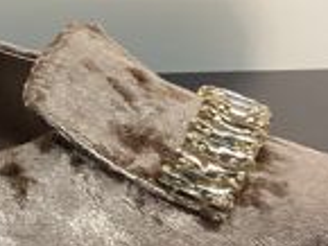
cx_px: -66
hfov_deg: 14.9
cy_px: 36
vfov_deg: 11.5
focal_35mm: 128
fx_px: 1214
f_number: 2.4
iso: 125
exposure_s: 1/50
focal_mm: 3.3
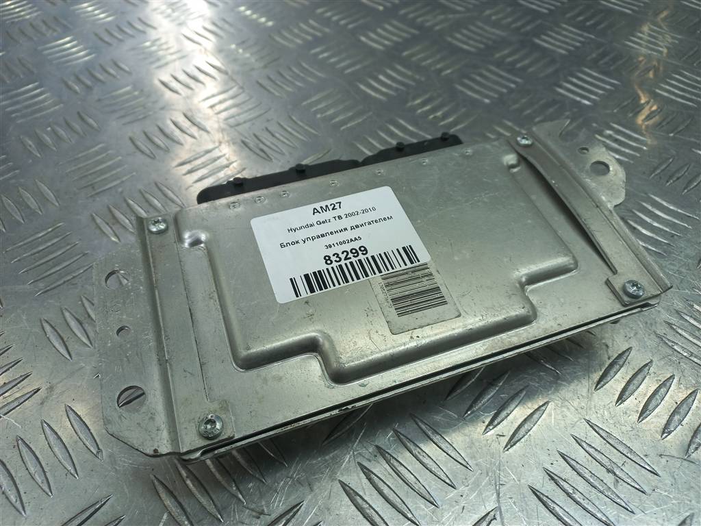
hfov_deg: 69.4
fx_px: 506
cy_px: 263
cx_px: 350
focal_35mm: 25
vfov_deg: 54.9
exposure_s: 1/50
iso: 40
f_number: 1.8
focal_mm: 4.6
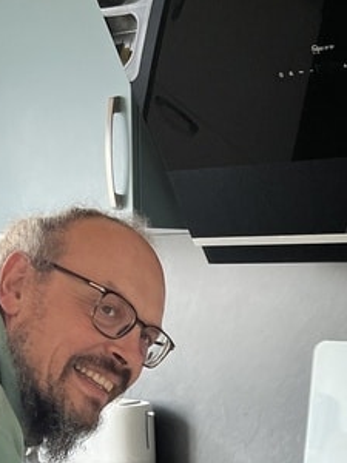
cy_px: 634
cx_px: 170
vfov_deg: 22.2
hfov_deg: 19.1
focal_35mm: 77
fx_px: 1029
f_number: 1.6
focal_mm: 5.1
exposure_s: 1/121
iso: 64
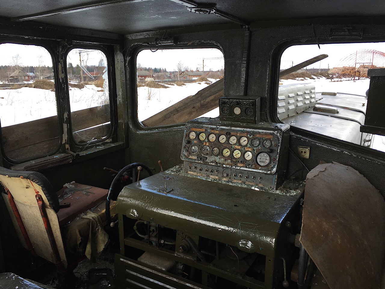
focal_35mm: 29
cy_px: 144
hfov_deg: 61.7
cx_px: 192
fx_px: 323
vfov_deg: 48.2
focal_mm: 4.15
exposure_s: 1/250
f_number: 2.2
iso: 25
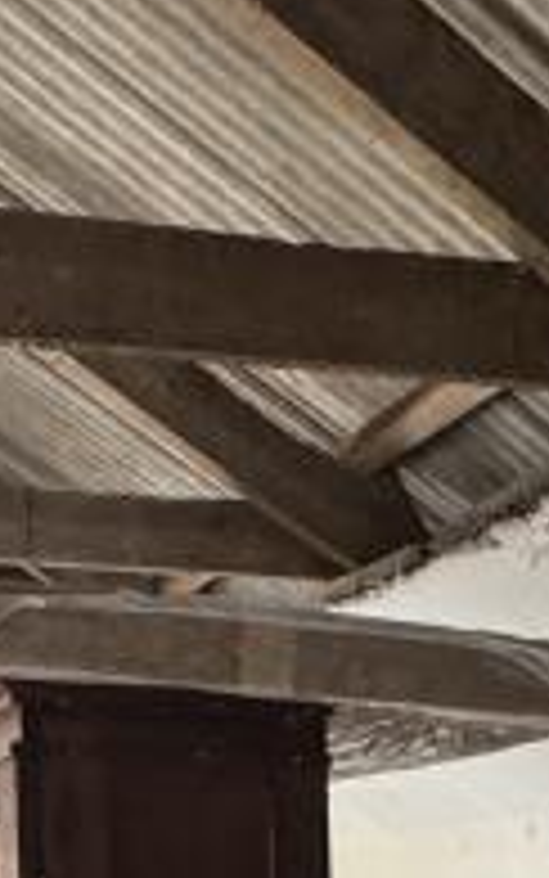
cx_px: 333
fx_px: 1866
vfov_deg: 23.9
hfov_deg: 16.7
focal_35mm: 78
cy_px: 1081
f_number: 2.2
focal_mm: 2.22
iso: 400
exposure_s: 1/60
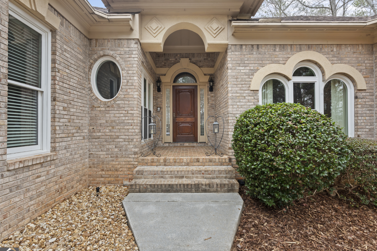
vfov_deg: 67.3
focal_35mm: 18
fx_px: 188
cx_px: 189
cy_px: 120
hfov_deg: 90.0
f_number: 10
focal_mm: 16
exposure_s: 1/13
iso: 400
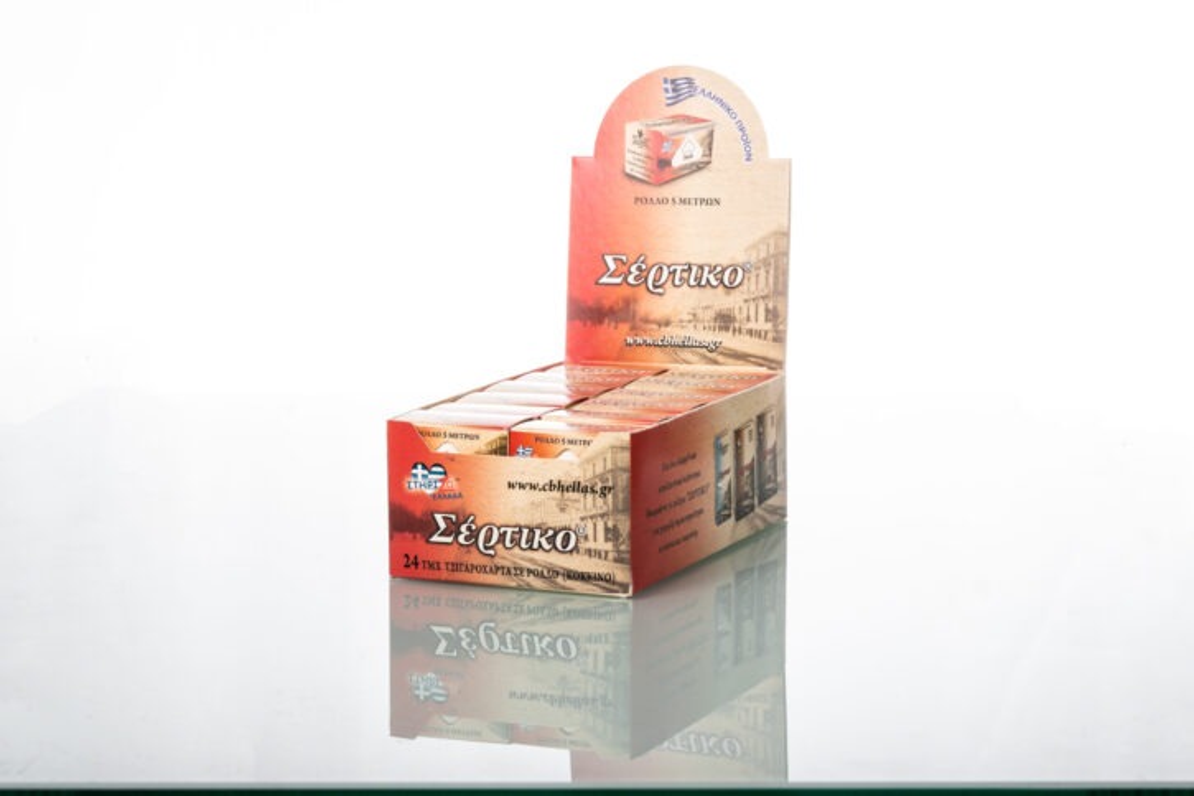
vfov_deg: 13.0
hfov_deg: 19.5
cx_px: 597
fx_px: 3481
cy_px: 398
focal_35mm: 105
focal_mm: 105
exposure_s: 1/160
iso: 500
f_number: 25
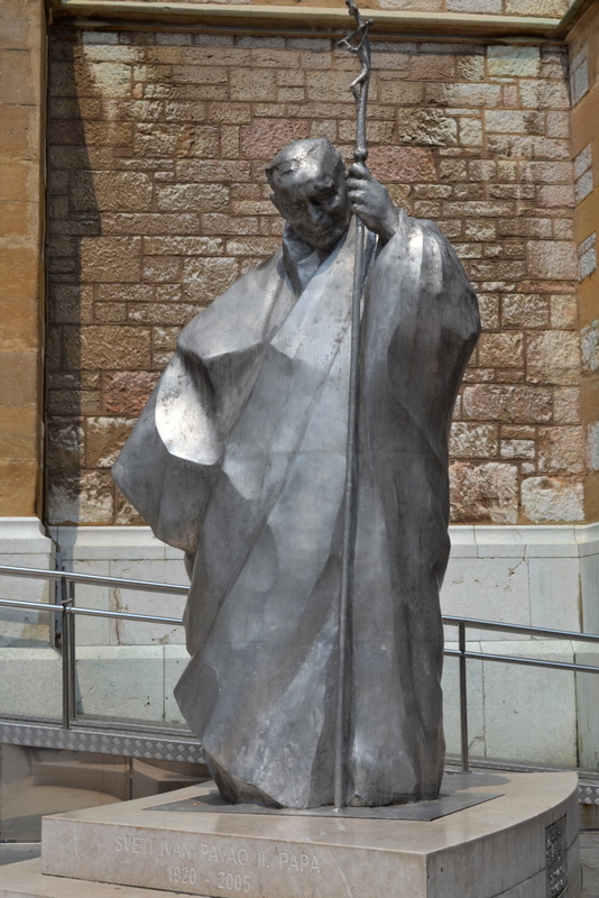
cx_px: 300
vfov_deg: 37.8
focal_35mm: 52
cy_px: 449
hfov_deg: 25.8
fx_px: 1309
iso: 100
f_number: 9
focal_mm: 35
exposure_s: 1/320
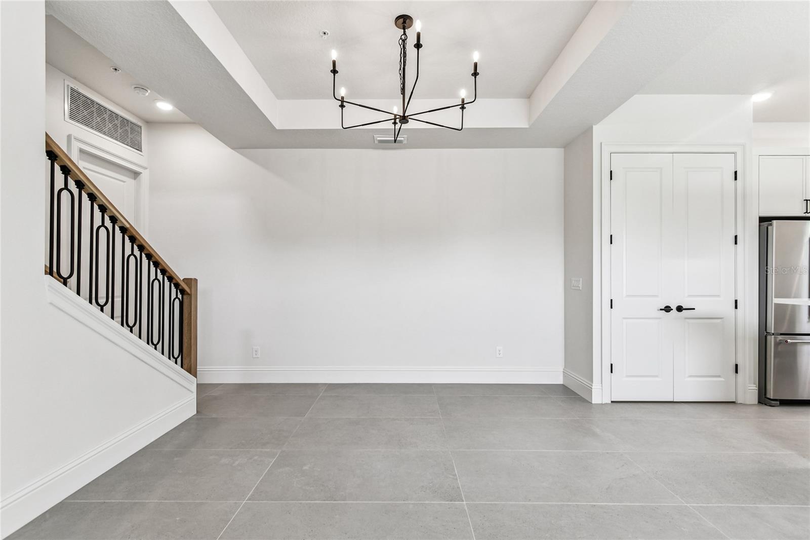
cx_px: 405
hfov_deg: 100.4
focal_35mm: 15
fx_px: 337
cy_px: 270
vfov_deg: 77.3
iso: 100
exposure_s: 1/25
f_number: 7.1
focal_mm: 10
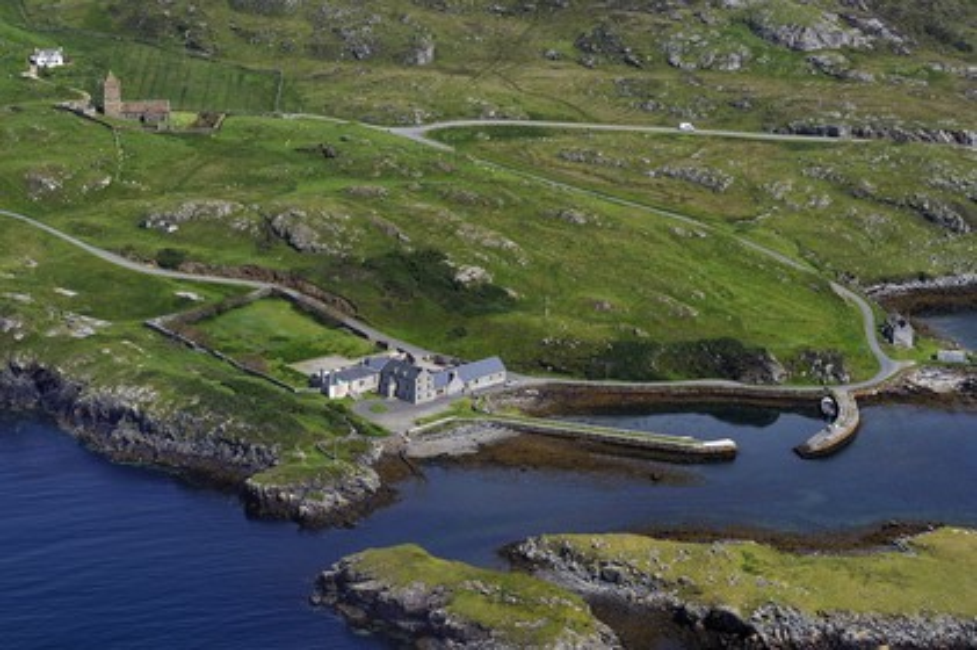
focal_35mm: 95
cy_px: 325
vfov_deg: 14.4
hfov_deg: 21.5
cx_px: 488
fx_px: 2576
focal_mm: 95
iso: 200
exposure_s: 1/800
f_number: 6.3
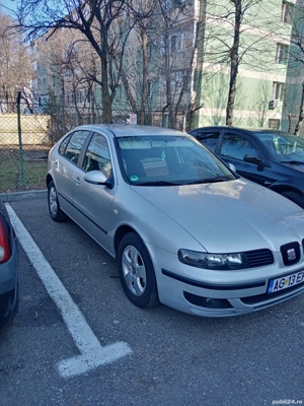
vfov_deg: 67.3
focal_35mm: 26
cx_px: 152
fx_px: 304
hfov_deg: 53.1
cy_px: 203
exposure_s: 1/461
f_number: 1.8
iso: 113
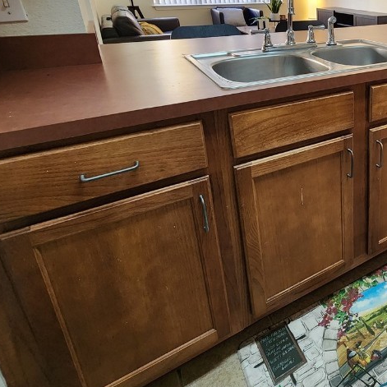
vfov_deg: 60.1
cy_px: 104
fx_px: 316
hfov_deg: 52.5
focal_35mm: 25
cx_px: 371
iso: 200
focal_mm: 2.2
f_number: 2.2
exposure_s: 1/60
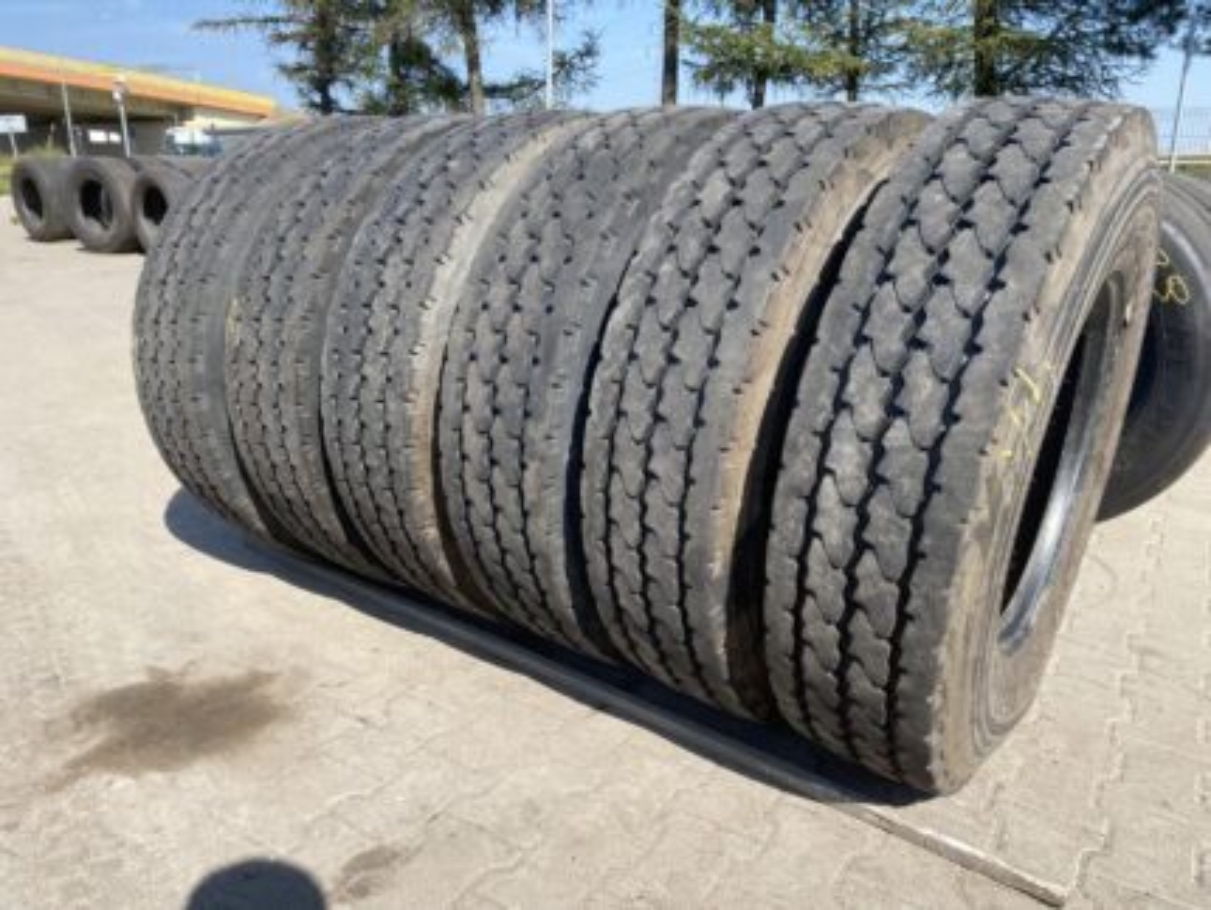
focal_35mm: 26
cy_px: 455
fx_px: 910
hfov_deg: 67.3
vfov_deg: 53.1
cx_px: 606
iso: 32
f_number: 1.8
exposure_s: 1/1653
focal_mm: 4.25
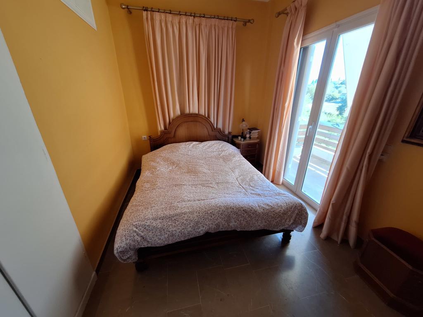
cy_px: 158
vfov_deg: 89.9
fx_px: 159
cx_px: 212
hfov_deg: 106.2
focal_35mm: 13
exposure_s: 1/50
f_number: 2.2
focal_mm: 1.74
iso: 64
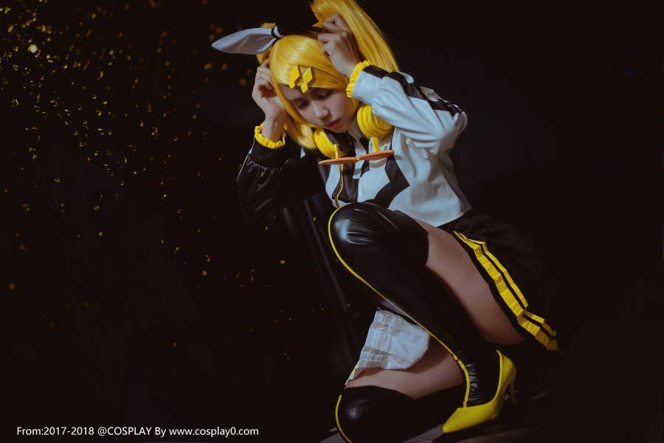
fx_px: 922
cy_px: 222
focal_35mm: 50
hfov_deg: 39.6
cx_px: 332
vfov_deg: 27.0
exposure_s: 1/125
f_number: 2
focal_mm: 50
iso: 500
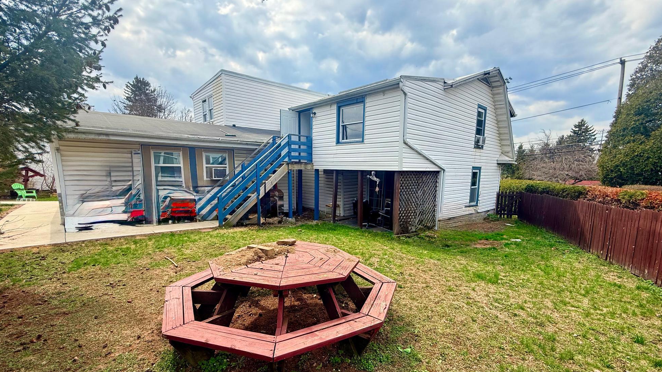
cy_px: 211
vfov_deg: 66.8
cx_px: 339
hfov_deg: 99.3
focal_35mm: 16
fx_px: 281
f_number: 2.2
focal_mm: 2.22
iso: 50
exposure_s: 1/1105
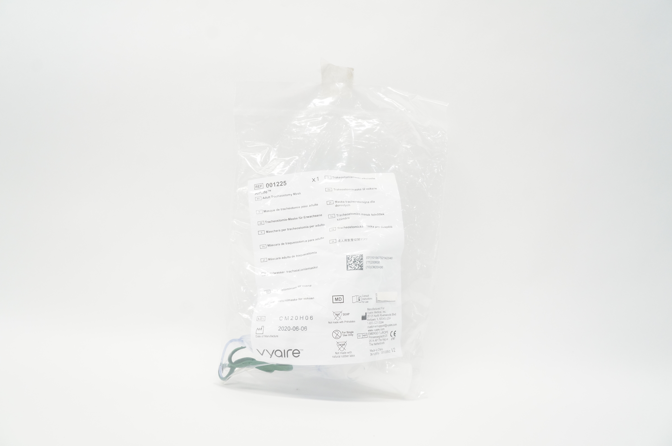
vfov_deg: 47.8
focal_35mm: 27
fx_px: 503
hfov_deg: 67.4
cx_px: 336
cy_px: 223
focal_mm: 18
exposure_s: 1/40
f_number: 8
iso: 800
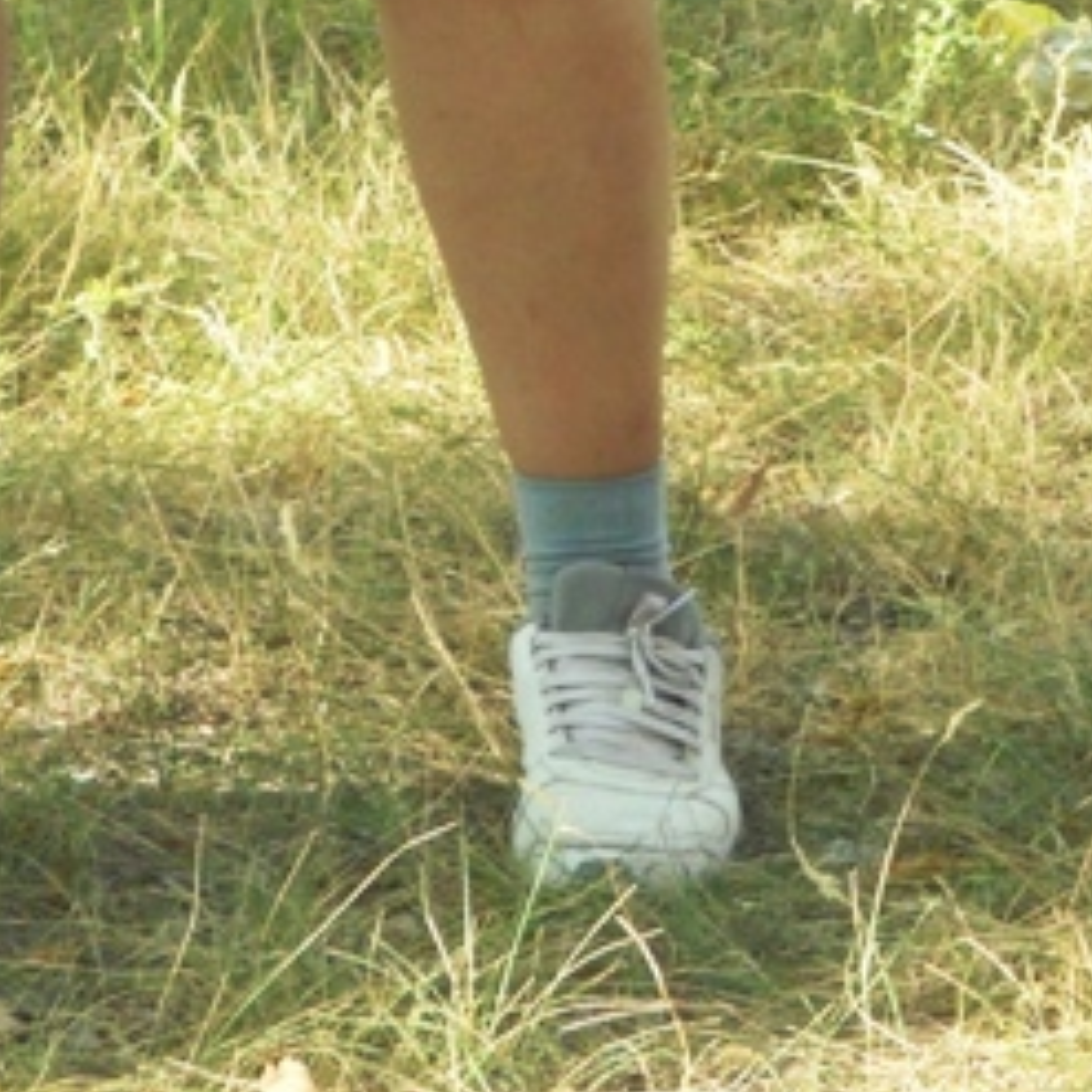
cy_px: 53
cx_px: 1587
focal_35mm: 149
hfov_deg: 11.3
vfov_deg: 11.6
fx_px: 5318
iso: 160
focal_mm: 9.3
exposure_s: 1/60
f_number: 5
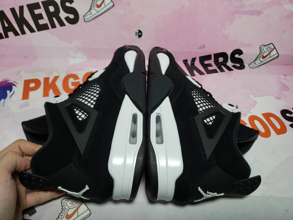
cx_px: 146
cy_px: 110
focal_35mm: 26
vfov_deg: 53.1
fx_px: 220
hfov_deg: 67.3
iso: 50
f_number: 1.5
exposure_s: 1/612
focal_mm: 4.3
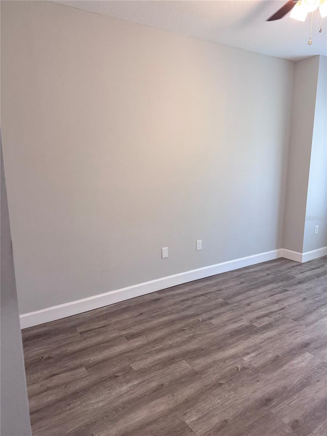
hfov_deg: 56.8
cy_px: 218
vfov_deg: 71.6
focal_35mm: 24
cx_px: 164
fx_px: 302
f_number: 1.78
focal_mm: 6.76
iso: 200
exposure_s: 1/120
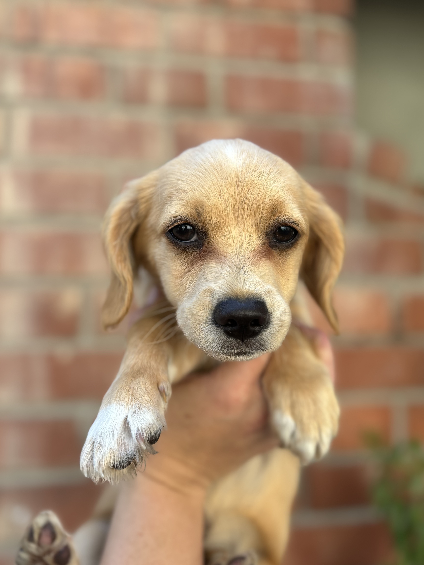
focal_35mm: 32
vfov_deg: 56.8
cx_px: 199
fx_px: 523
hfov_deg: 44.1
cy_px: 295
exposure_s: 1/374
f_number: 1.6
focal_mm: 5.96
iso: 50
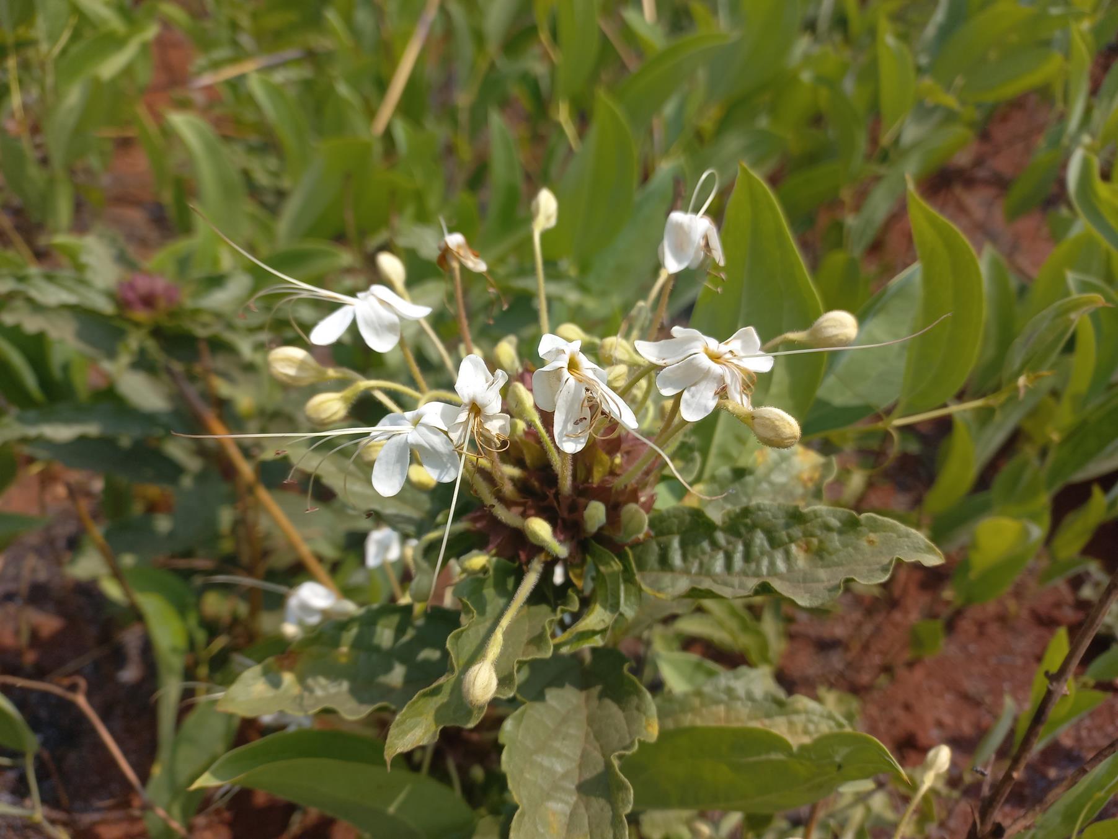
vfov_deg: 54.9
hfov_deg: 69.4
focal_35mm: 25
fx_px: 808
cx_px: 559
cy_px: 420
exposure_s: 1/621
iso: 25
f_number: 1.8
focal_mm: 4.6
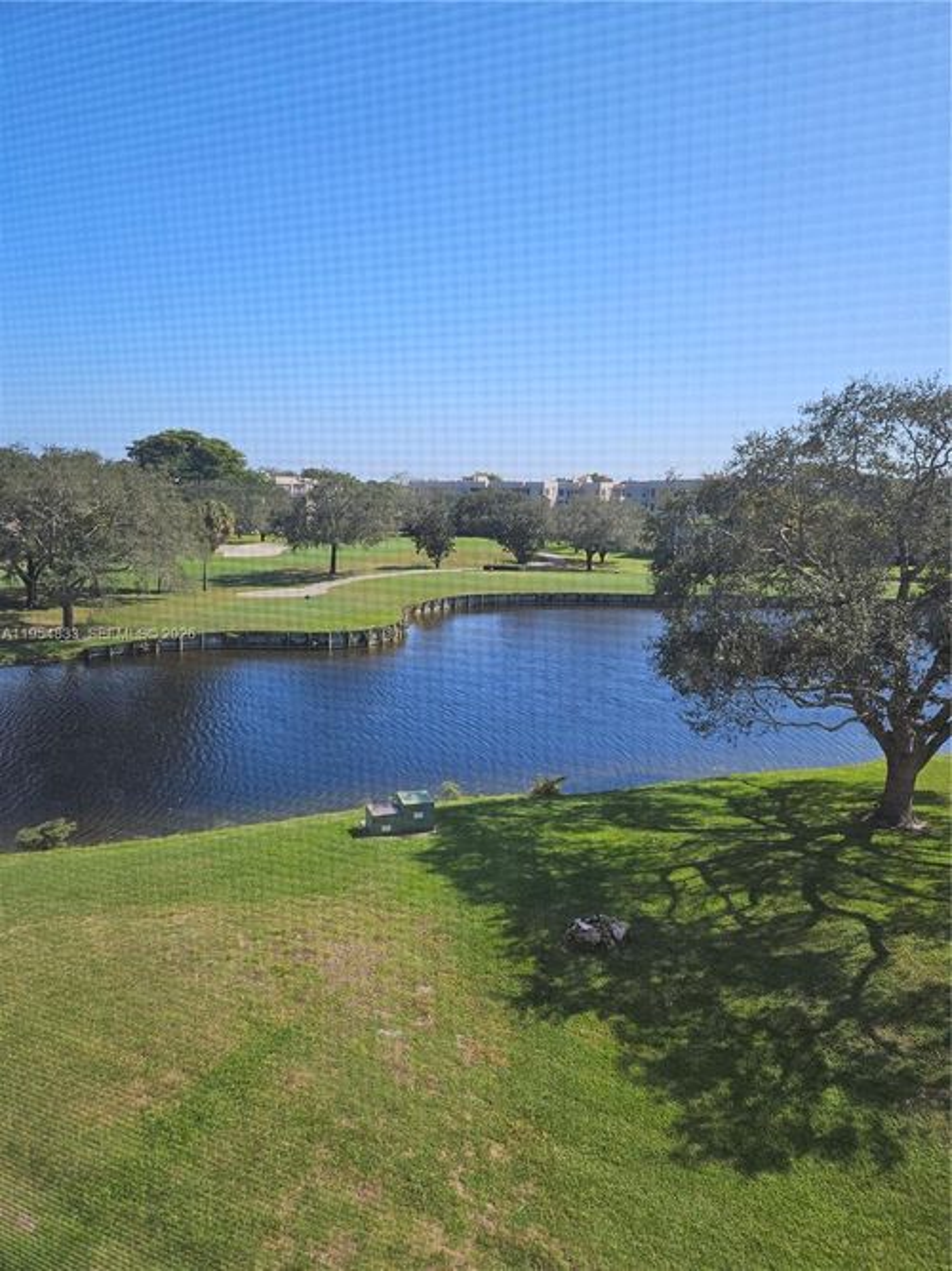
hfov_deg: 58.9
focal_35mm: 23
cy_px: 636
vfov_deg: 73.9
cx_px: 476
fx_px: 844
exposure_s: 1/1472
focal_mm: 5.4
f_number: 1.8
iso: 25
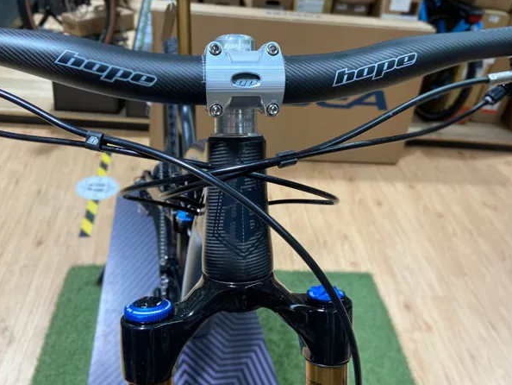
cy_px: 174
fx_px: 518
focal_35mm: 35
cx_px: 244
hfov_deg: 52.6
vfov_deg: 40.7
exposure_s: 1/100
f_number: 1.8
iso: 100
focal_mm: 4.25
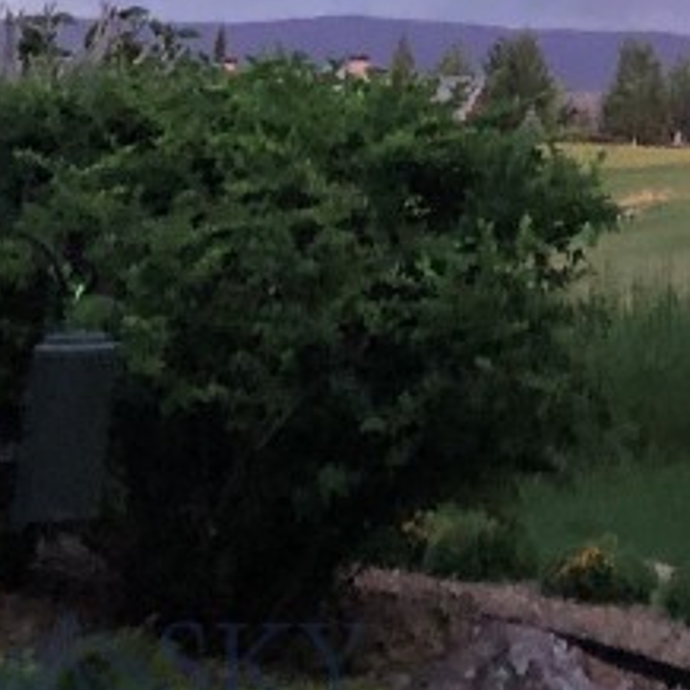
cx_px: 1377
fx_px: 2616
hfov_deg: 13.0
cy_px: -415
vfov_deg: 13.9
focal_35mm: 116
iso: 80
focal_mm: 3.99
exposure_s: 1/15
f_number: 1.8
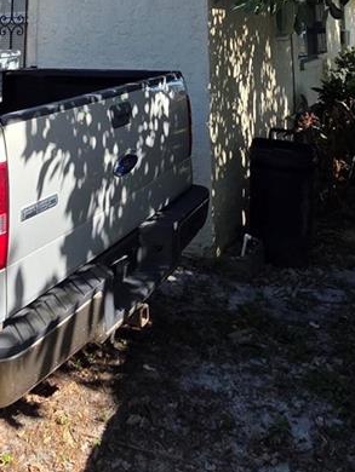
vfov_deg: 37.4
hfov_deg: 35.6
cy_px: -73
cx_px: 116
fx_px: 546
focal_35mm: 40
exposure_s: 1/816
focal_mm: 2.2
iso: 40
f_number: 1.9
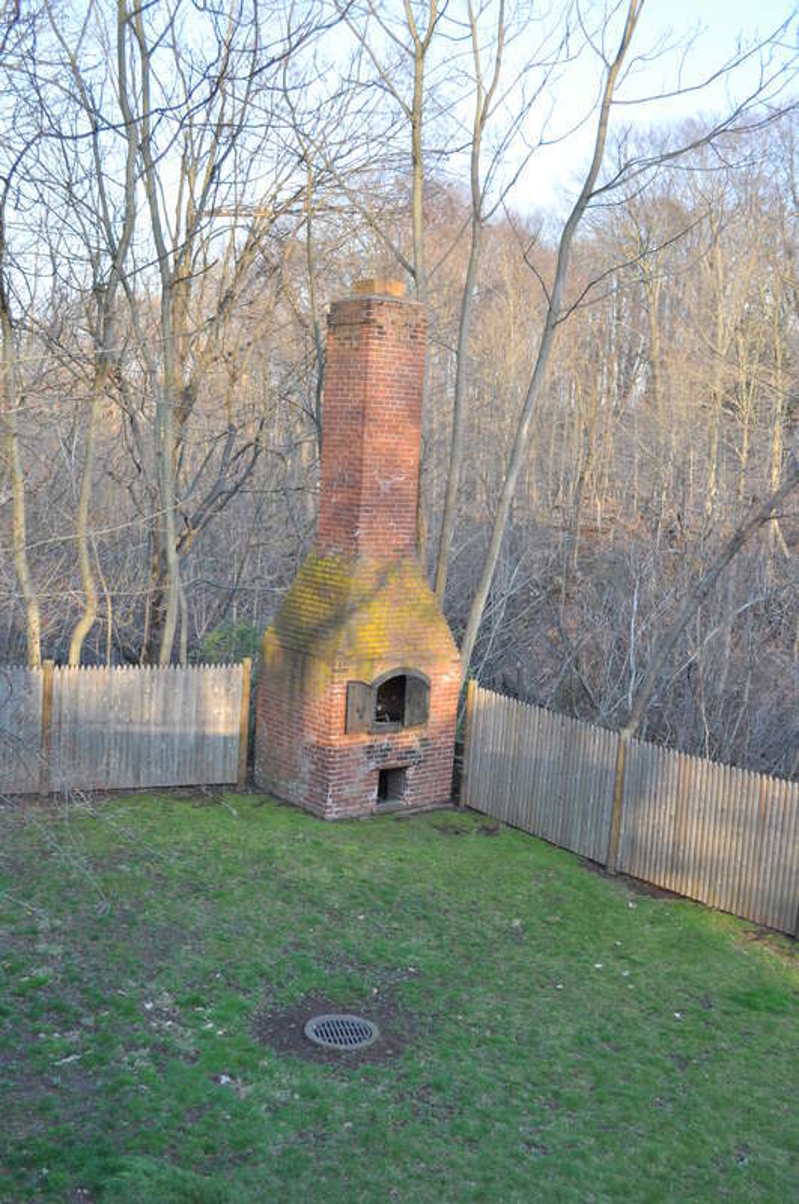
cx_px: 400
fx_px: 1302
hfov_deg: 34.1
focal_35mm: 39
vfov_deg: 49.6
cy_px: 602
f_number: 5
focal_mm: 26
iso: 200
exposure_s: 1/100
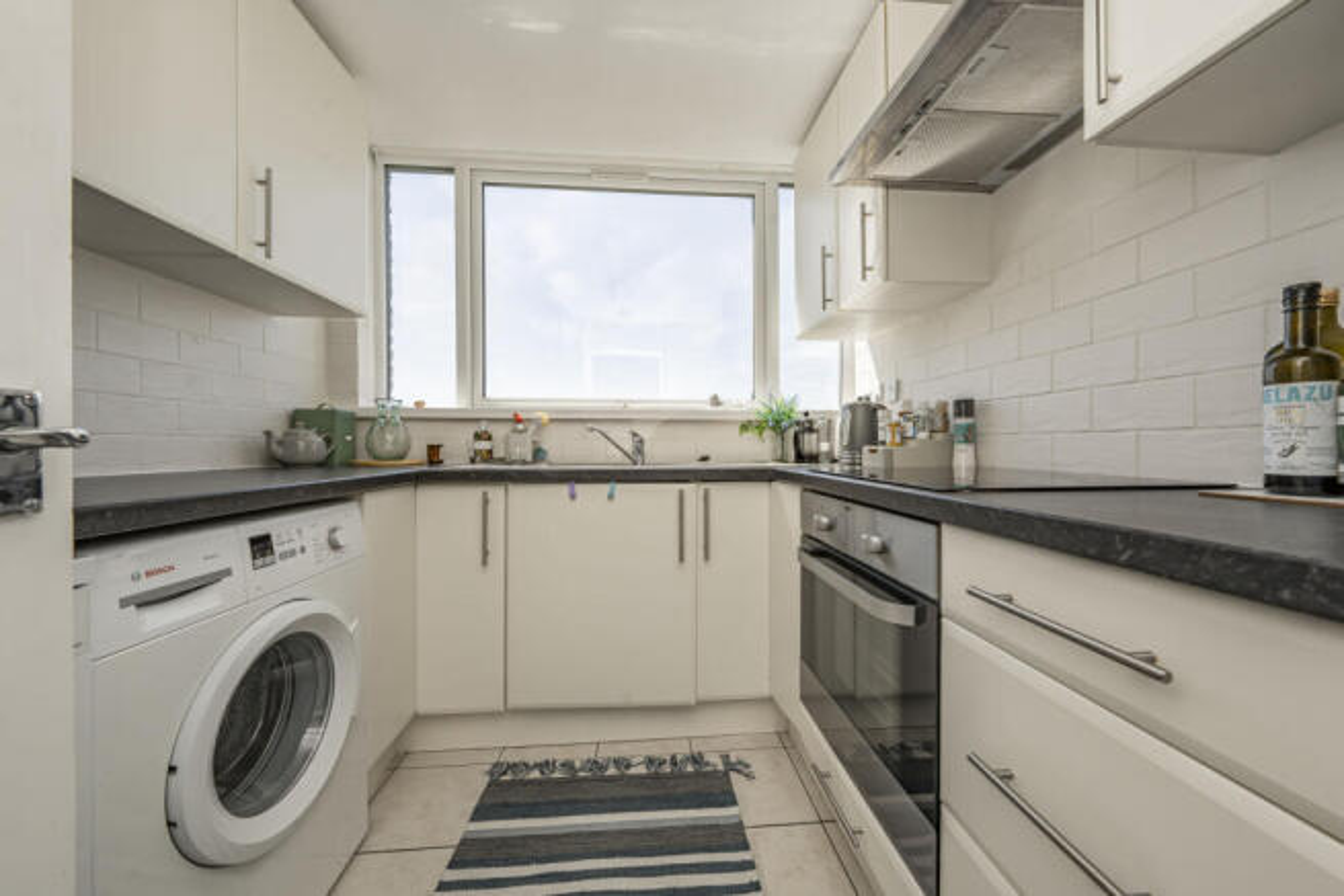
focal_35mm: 12
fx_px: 448
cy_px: 448
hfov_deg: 112.6
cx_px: 672
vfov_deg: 90.0
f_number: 9
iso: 320
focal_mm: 12
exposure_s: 1/320
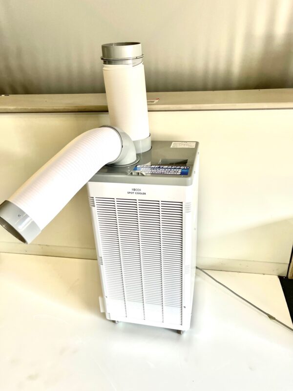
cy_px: 196
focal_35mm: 26
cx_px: 146
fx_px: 293
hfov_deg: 53.1
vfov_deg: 67.3
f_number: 1.6
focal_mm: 5.1
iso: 100
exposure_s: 1/121
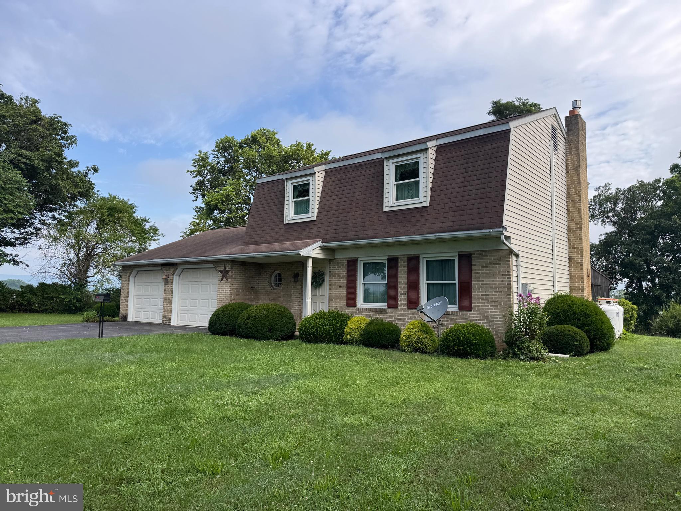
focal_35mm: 24
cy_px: 256
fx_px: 472
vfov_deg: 56.8
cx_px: 340
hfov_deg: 71.6
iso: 80
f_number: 1.78
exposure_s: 1/2105
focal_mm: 6.76
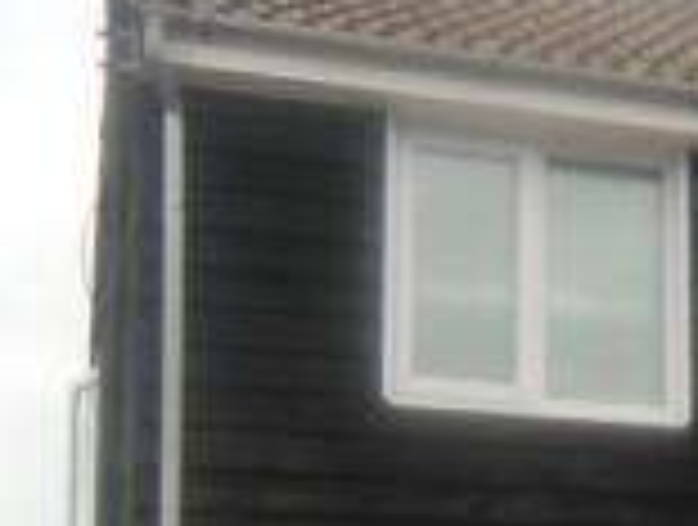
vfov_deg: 15.8
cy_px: 654
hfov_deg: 20.3
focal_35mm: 90
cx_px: 844
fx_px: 1819
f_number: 3.2
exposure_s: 1/160
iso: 64
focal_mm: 4.3
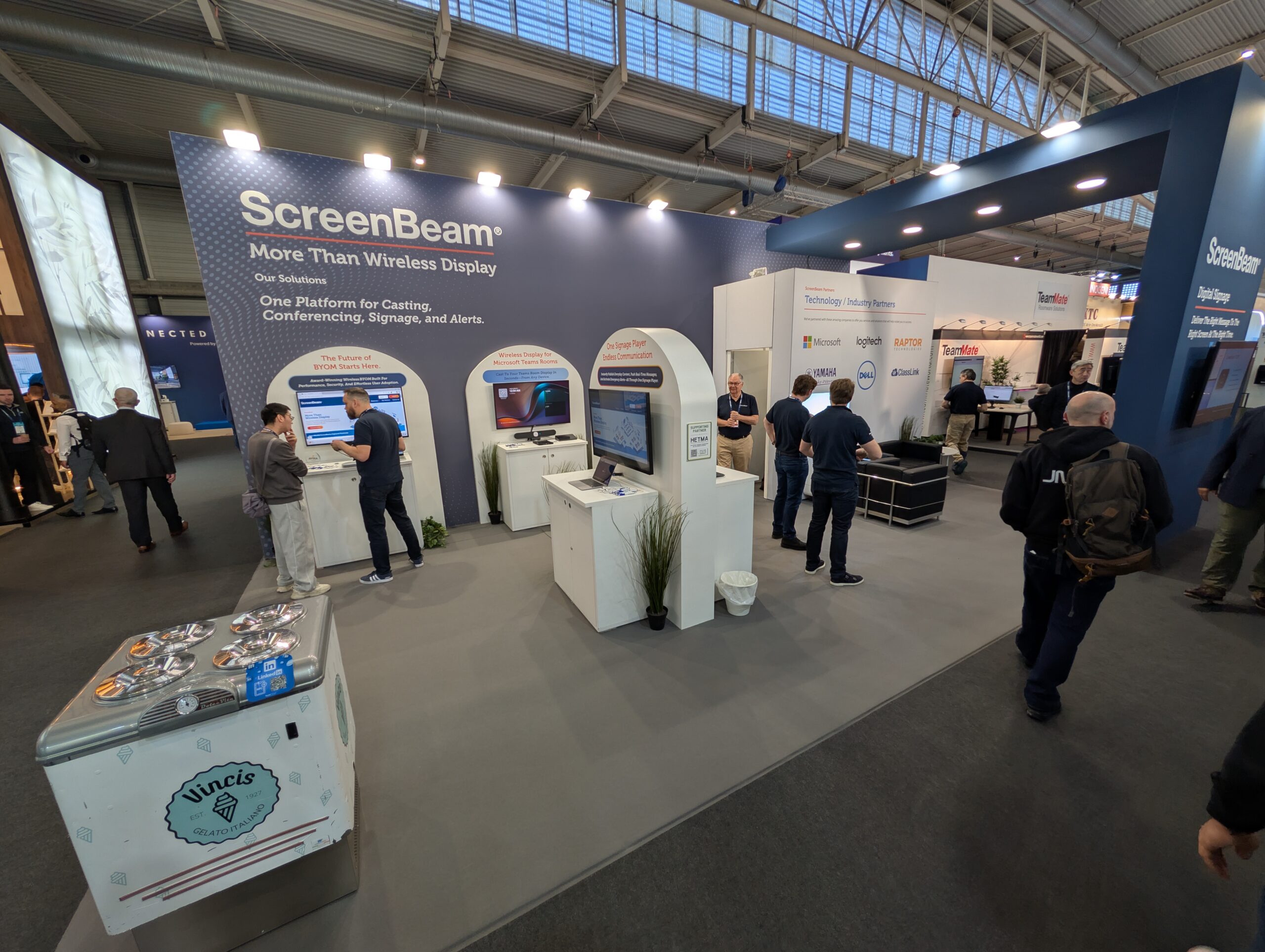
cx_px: 632
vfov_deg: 94.6
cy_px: 476
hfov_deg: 110.5
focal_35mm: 12
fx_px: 439
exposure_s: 1/100
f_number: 1.7
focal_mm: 2.02
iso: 51
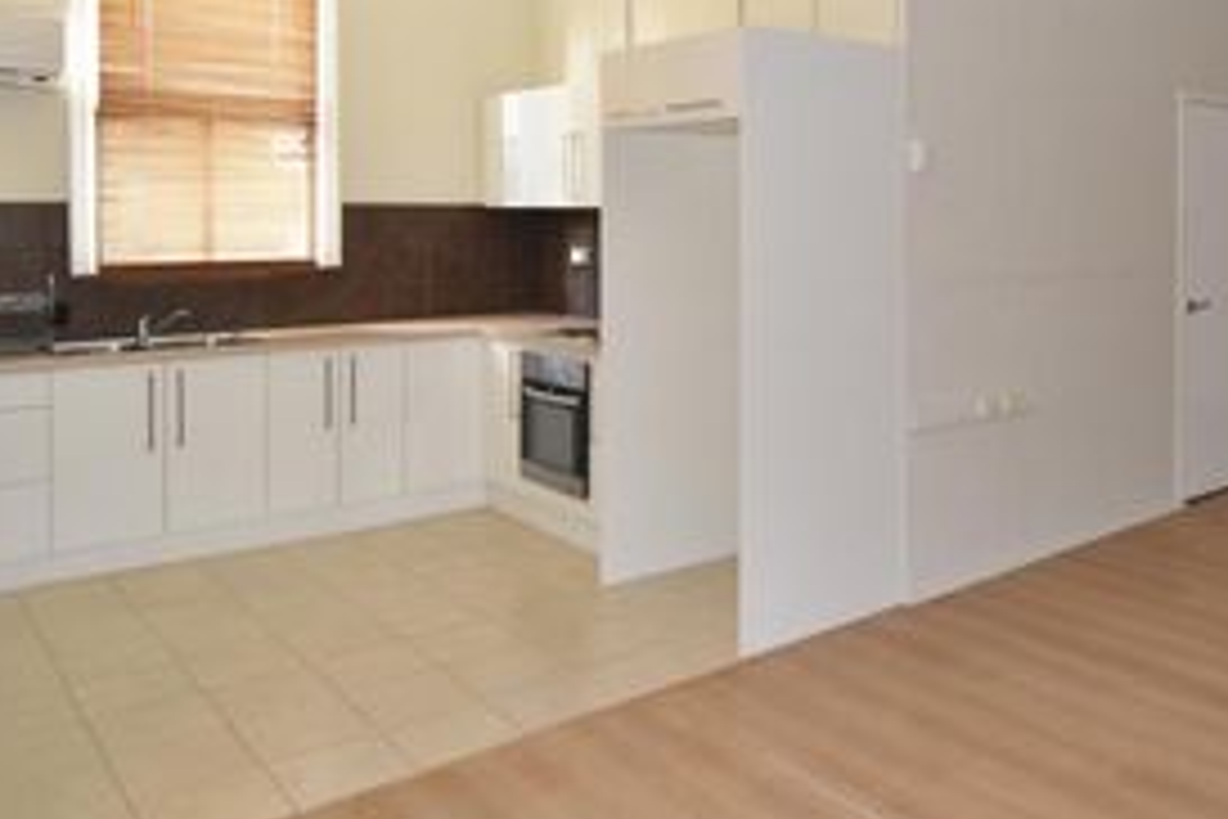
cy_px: 227
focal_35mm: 31
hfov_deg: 58.3
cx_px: 859
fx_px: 1057
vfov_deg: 41.3
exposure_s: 1/60
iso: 1400
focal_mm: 12
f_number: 4
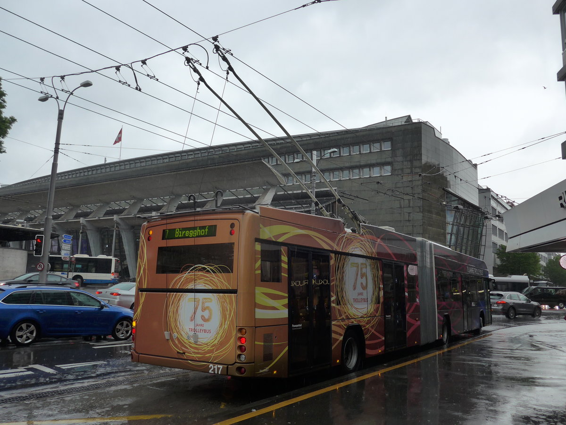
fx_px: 474
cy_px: 212
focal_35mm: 29
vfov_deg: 48.2
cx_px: 283
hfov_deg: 61.7
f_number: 2.8
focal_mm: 6
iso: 125
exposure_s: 1/200
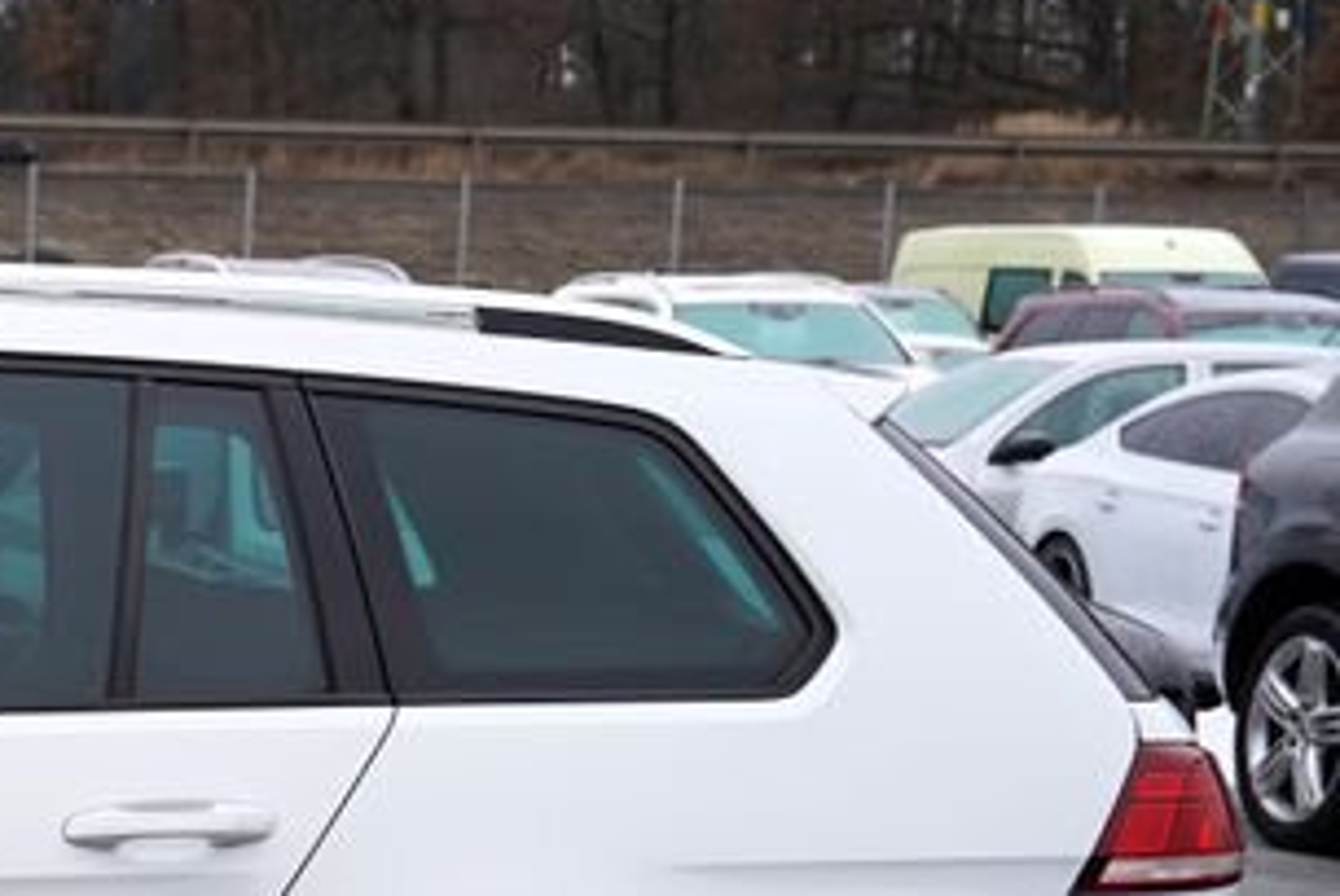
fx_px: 4247
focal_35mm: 114
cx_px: -769
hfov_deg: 16.1
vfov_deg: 11.8
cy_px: 1012
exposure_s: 1/125
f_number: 5
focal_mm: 34
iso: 100
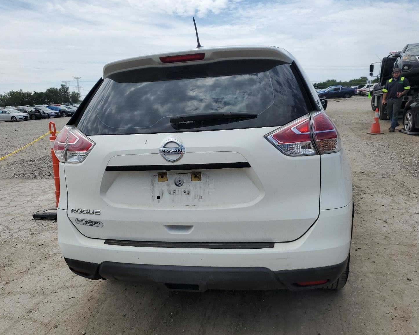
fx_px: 347
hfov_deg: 62.1
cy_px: 172
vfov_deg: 51.5
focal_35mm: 28
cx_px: 190
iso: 50
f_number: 1.5
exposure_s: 1/5000
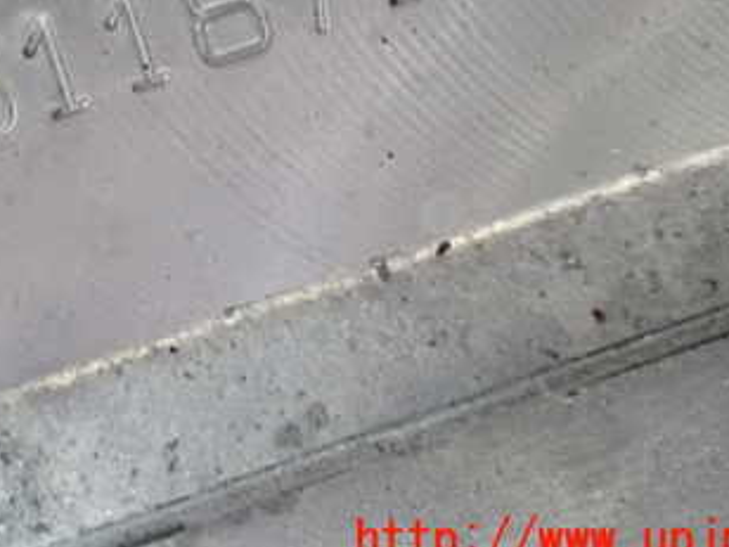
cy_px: 38
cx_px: 180
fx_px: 4107
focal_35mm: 195
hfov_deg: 10.1
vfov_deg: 7.6
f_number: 4.9
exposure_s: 1/25
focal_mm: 18
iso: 1600
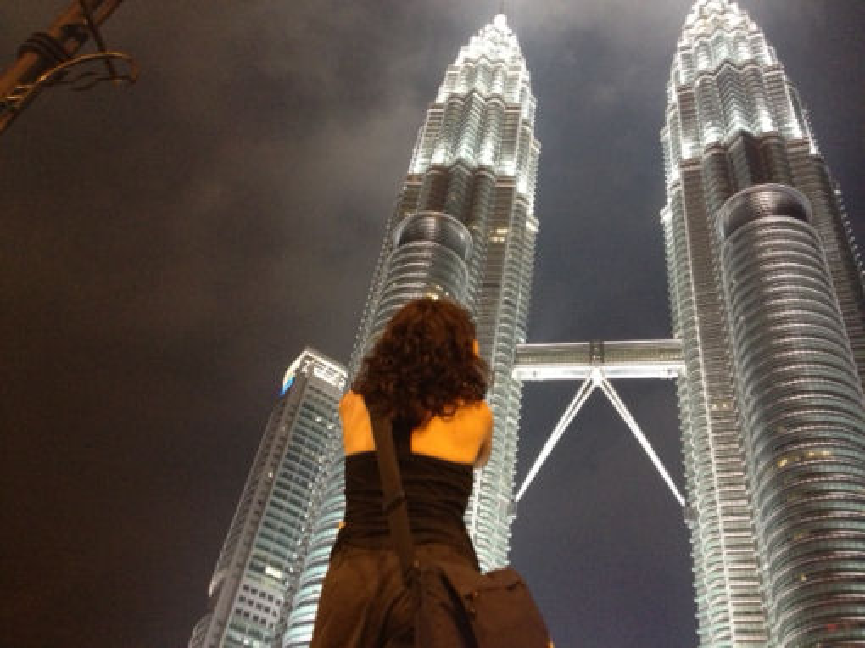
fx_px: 874
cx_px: 432
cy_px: 324
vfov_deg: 40.7
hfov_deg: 52.6
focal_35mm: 35
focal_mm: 4.28
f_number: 2.4
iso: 400
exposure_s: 1/15
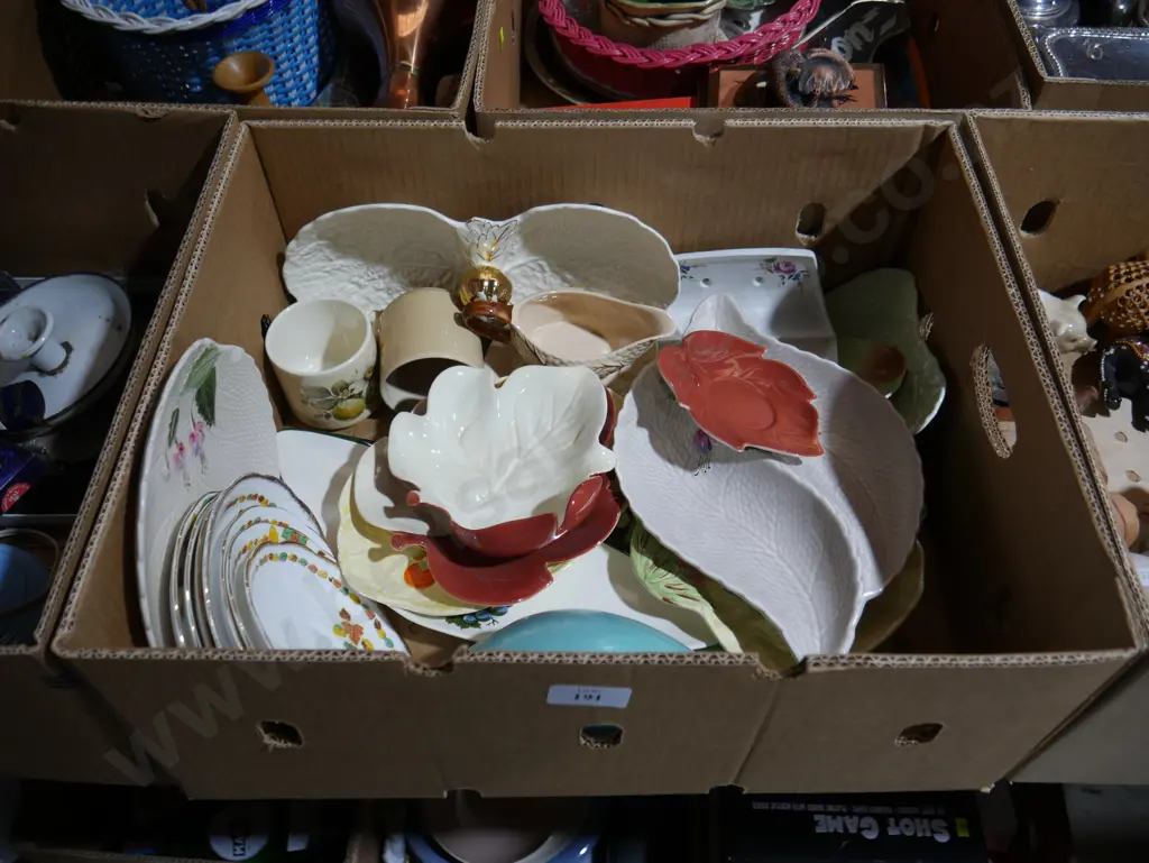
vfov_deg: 49.8
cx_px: 574
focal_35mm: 28
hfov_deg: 63.4
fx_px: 930
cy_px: 432
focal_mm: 14
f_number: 3.5
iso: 200
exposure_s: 1/80
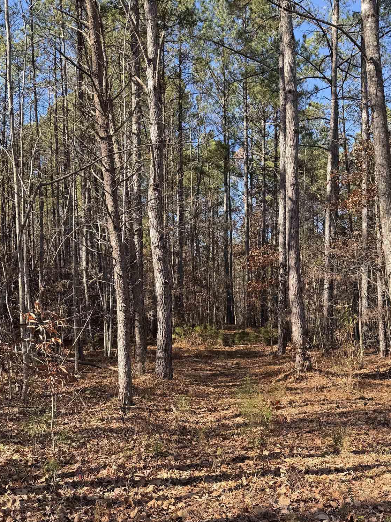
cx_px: 196
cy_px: 374
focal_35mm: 37
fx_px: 557
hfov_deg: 38.7
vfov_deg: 48.7
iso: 80
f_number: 1.78
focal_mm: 6.76
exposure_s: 1/742
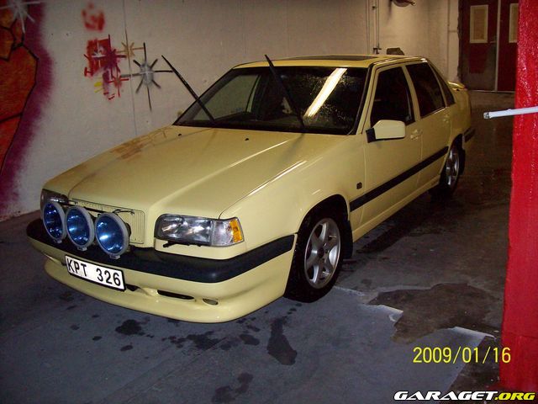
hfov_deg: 51.4
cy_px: 202
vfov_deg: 39.7
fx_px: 560
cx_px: 269
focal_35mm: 36
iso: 200
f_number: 2.7
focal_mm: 6
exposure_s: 1/64
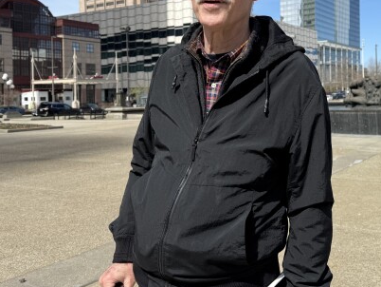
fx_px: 463
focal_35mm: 42
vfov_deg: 34.0
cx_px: 256
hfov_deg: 44.1
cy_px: 91
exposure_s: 1/4608
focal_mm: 6.76
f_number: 1.78
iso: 80
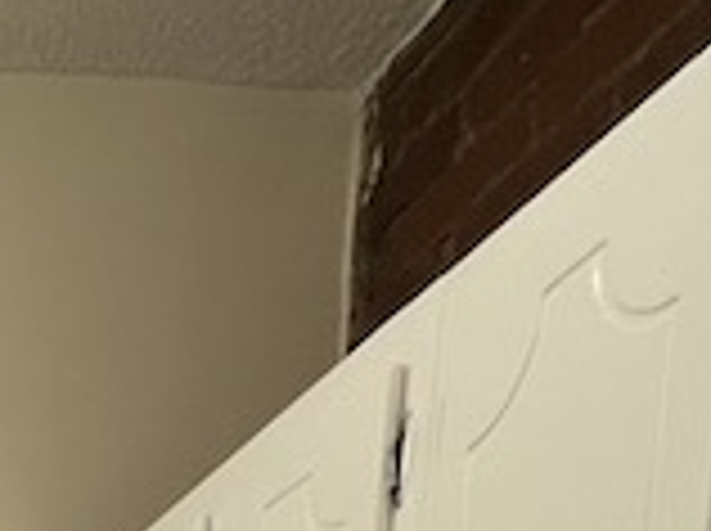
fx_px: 1354
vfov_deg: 14.3
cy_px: 1292
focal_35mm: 66
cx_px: -432
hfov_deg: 22.5
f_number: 1.8
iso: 125
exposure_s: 1/120
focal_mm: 1.57
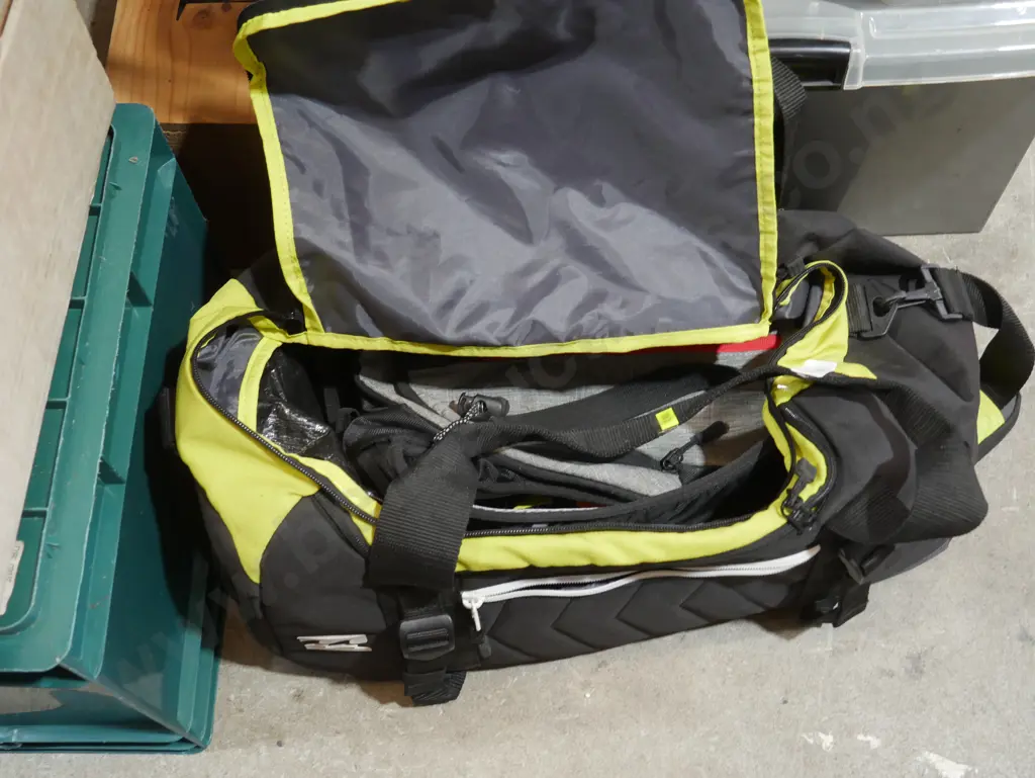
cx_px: 518
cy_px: 389
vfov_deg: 34.4
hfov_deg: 44.8
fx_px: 1256
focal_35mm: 42
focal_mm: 21
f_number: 4.6
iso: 640
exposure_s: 1/60
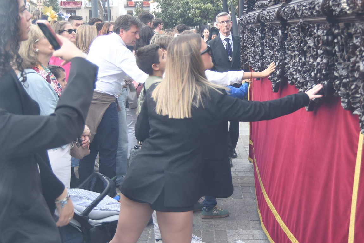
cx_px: 243
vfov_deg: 25.4
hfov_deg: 37.1
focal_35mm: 53
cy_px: 81
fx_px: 536
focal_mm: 38
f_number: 5.6
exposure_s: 1/320
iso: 360
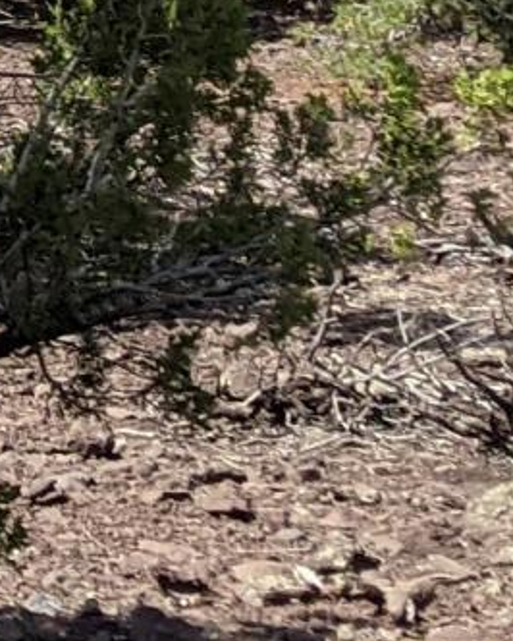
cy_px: -405
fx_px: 4513
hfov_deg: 6.0
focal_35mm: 238
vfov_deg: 7.9
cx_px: -1115
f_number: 1.8
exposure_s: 1/2933
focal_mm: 4.44
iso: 43
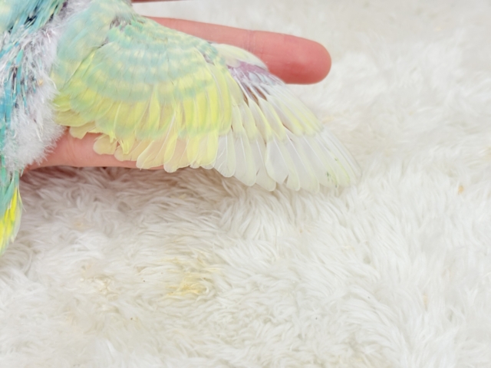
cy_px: 184
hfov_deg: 36.8
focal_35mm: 52
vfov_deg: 28.0
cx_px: 246
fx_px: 738
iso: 32
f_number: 1.6
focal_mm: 5.96
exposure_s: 1/50
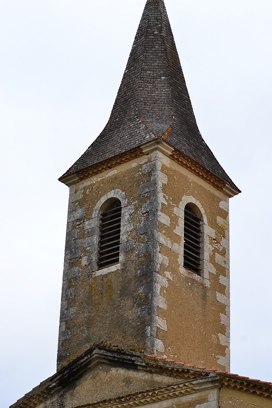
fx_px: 935
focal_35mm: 82
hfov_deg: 16.6
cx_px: 136
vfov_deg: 24.6
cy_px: 204
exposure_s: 1/320
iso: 400
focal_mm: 55
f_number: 10
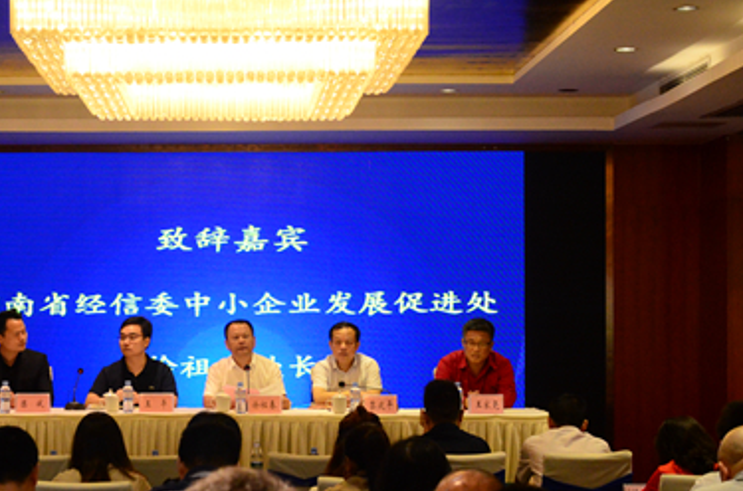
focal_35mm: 96
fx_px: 1976
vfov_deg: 14.2
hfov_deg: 21.2
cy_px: 290
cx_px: 252
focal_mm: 40
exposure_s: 1/100
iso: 2500
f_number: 5.6
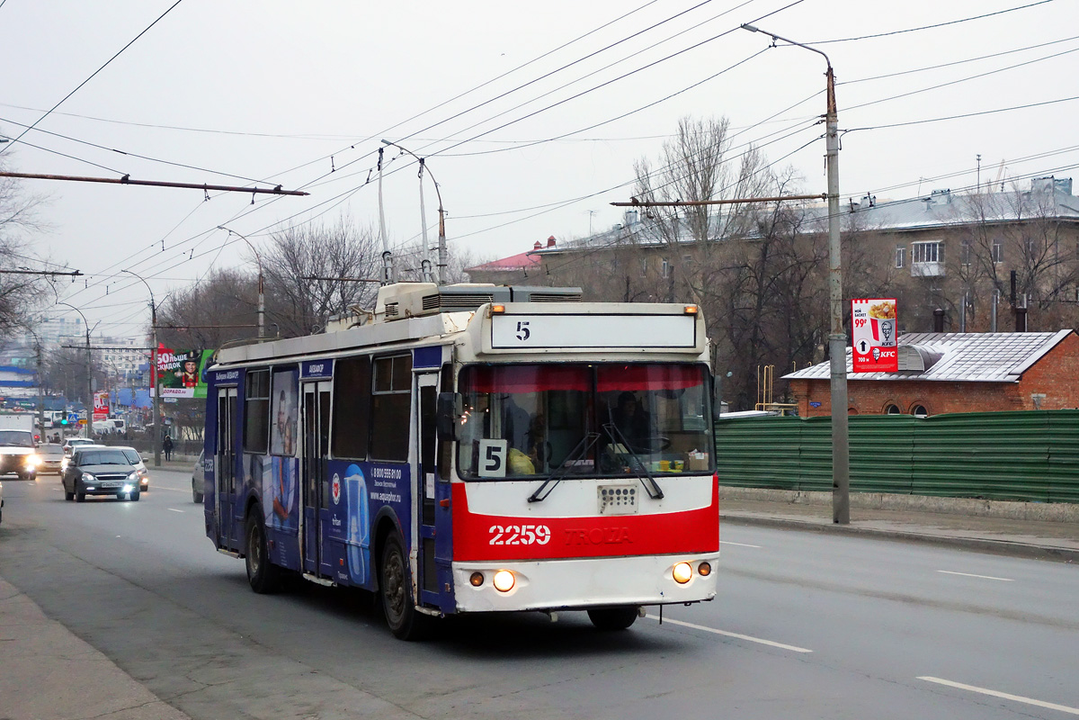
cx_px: 540
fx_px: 1798
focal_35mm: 60
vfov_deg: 22.6
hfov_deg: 33.4
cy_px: 360
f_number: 3.5
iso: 1250
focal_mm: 22.25
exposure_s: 1/500
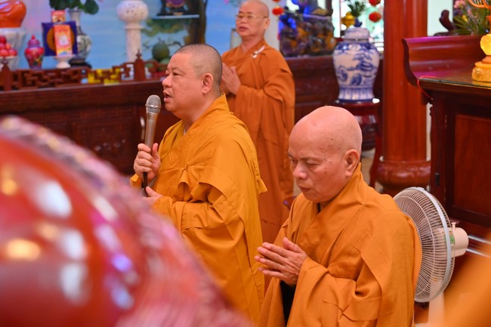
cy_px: 164
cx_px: 246
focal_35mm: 66
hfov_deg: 30.5
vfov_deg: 20.6
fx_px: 900
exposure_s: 1/100
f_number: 5
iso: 1250
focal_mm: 66
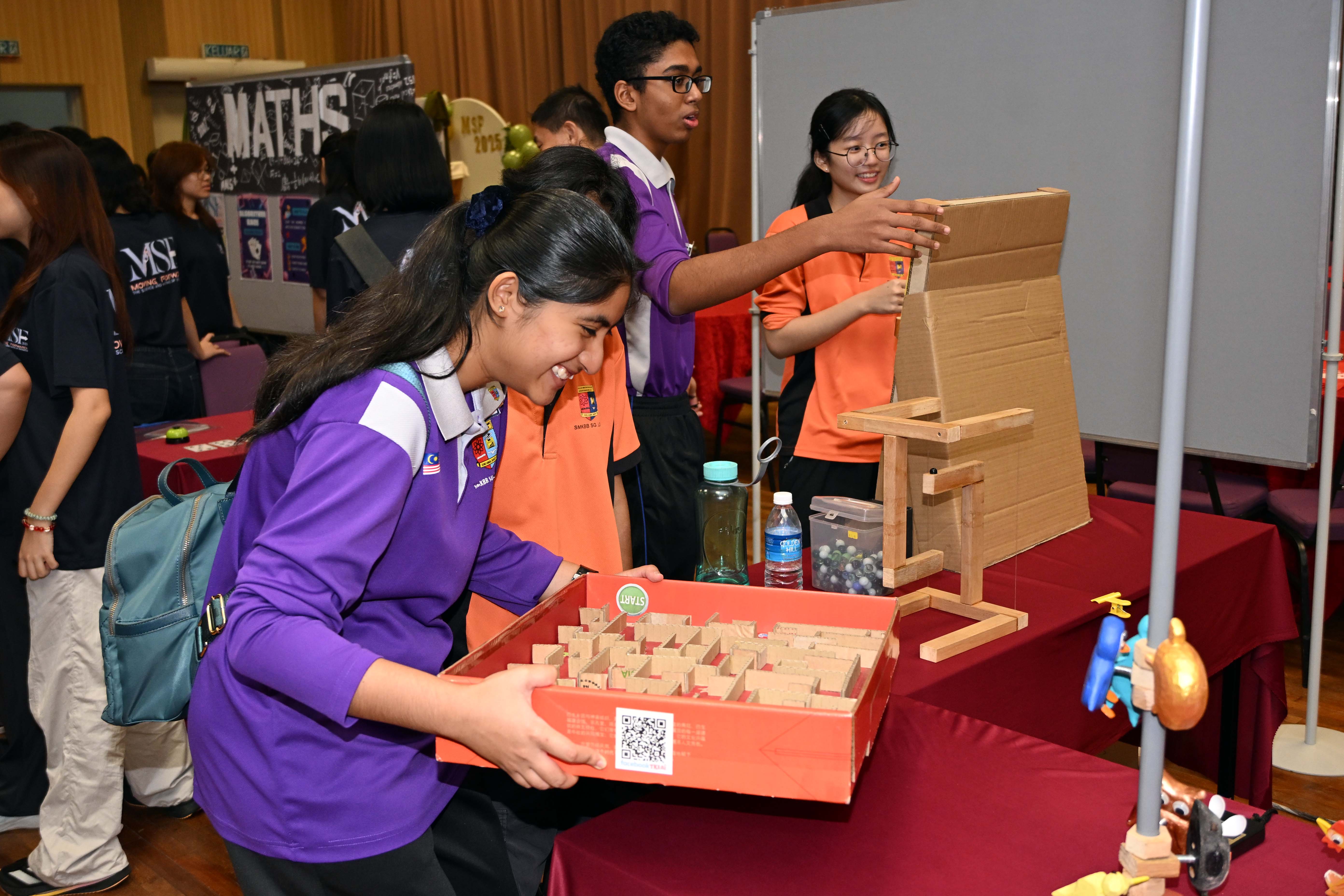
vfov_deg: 35.5
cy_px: 448
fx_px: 1400
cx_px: 672
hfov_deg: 51.3
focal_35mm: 38
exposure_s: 1/200
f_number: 3.8
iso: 1000
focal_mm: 25
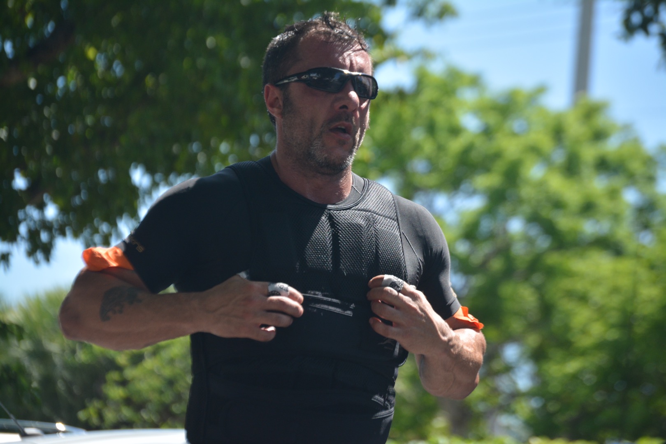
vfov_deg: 7.3
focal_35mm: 188
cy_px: 222
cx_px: 333
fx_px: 3469
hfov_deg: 11.0
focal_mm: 125
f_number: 5
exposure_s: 1/1250
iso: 400
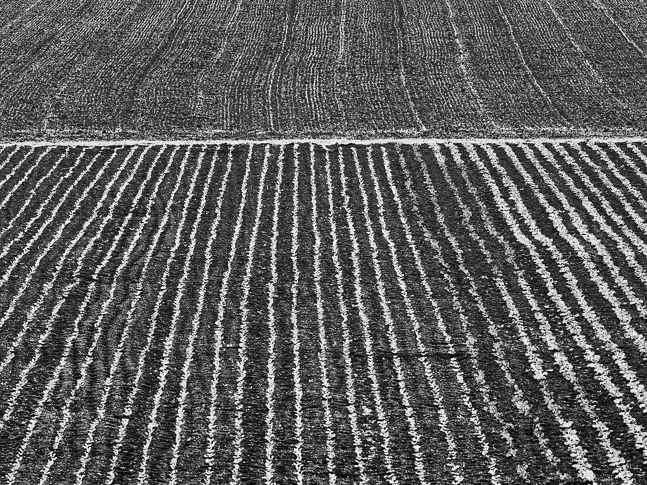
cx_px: 278
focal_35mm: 387
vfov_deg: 3.8
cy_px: 211
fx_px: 7227
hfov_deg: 5.1
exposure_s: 1/250
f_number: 10
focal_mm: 165
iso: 200
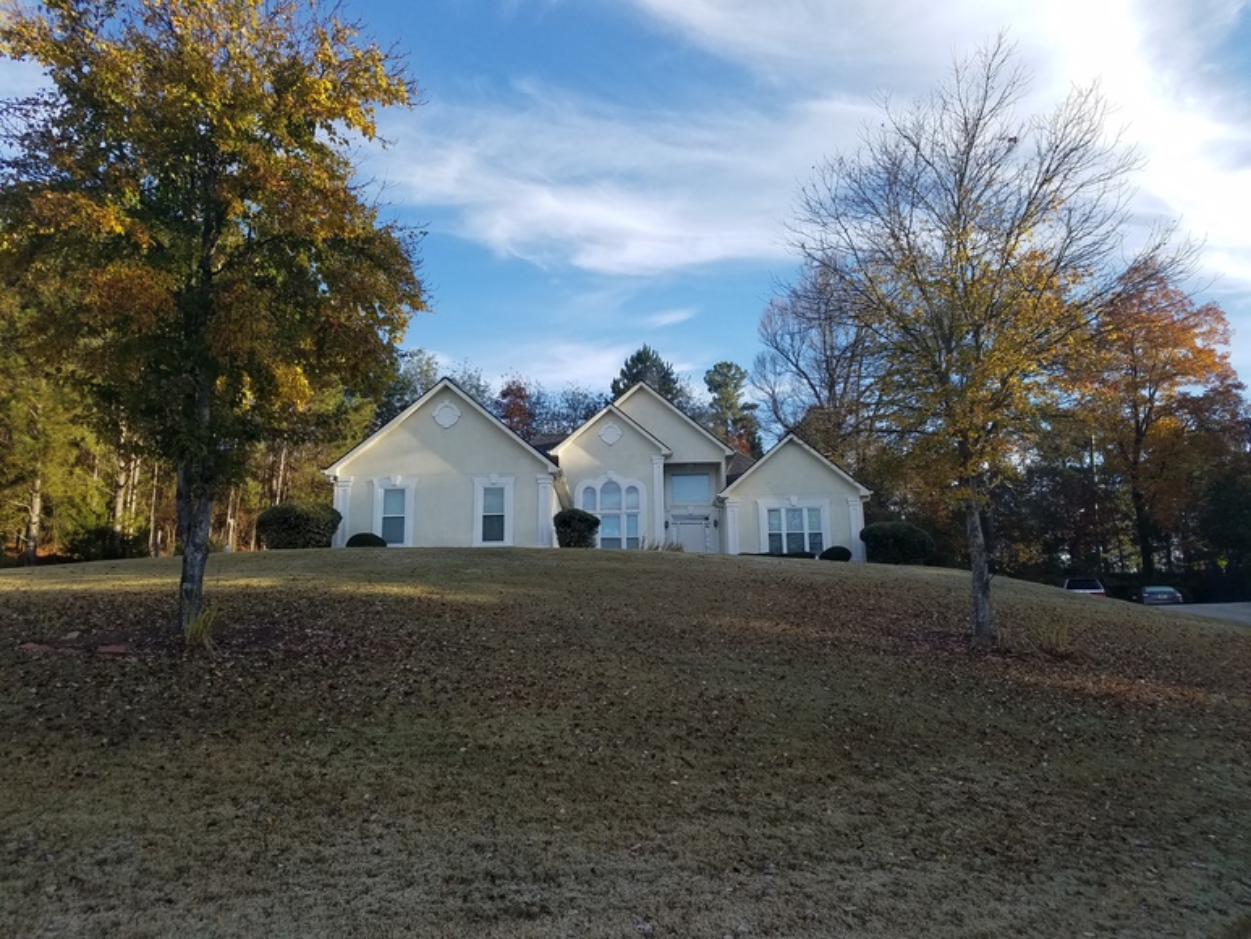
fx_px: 940
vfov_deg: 53.1
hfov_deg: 67.3
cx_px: 626
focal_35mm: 26
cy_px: 470
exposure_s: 1/1184
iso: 50
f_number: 1.7
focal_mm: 4.2
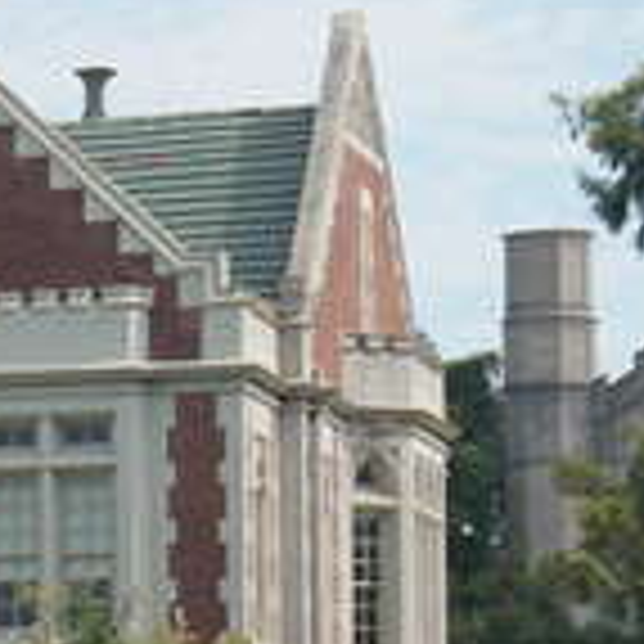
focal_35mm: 264
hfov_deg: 6.3
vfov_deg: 6.6
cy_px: 597
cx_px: -856
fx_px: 5565
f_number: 9
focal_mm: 37
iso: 100
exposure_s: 1/160
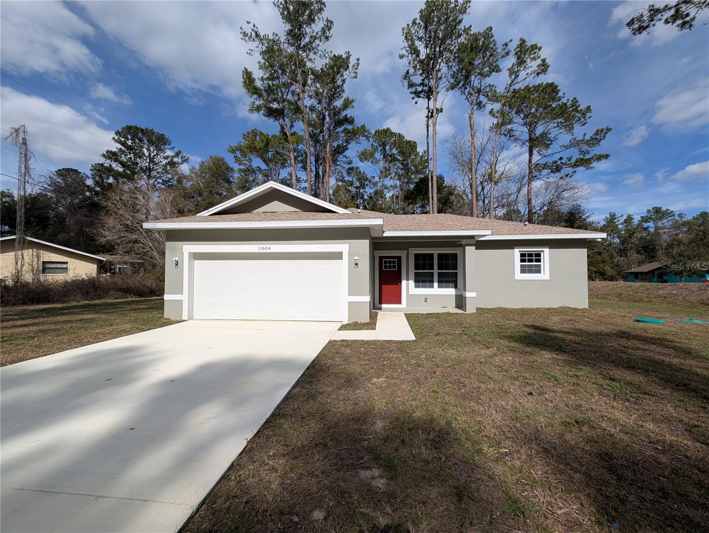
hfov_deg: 110.5
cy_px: 266
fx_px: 246
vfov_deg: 94.6
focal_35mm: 12
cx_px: 354
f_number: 1.95
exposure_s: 1/3460
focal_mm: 2.23
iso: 42
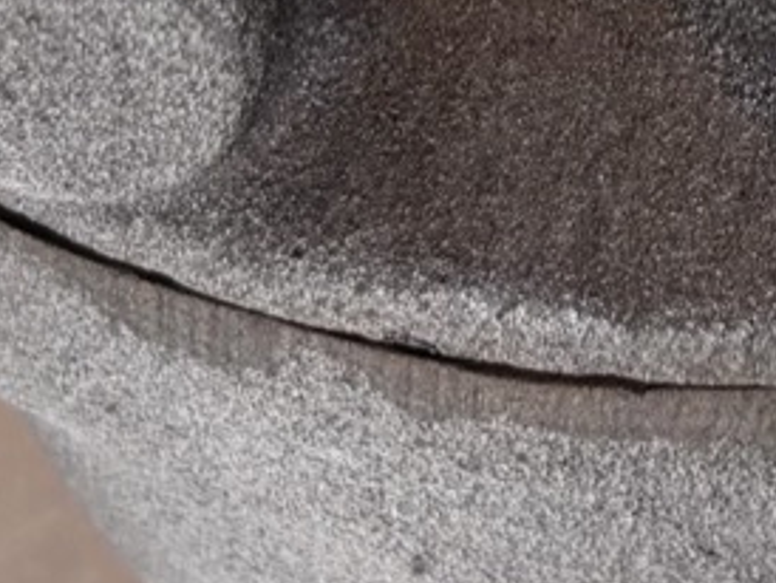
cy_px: -345
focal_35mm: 114
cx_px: 867
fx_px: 2558
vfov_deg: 12.3
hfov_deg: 16.7
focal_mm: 5.96
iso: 125
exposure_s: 1/94
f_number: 1.6
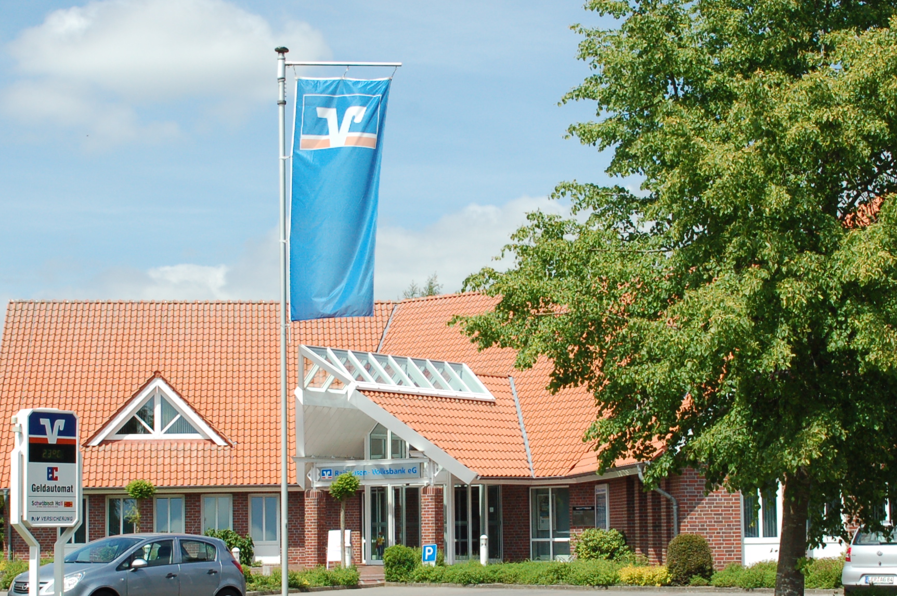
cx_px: 445
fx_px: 1693
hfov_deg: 29.7
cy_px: 399
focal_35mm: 68
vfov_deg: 19.9
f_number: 11
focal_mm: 26
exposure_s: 1/500
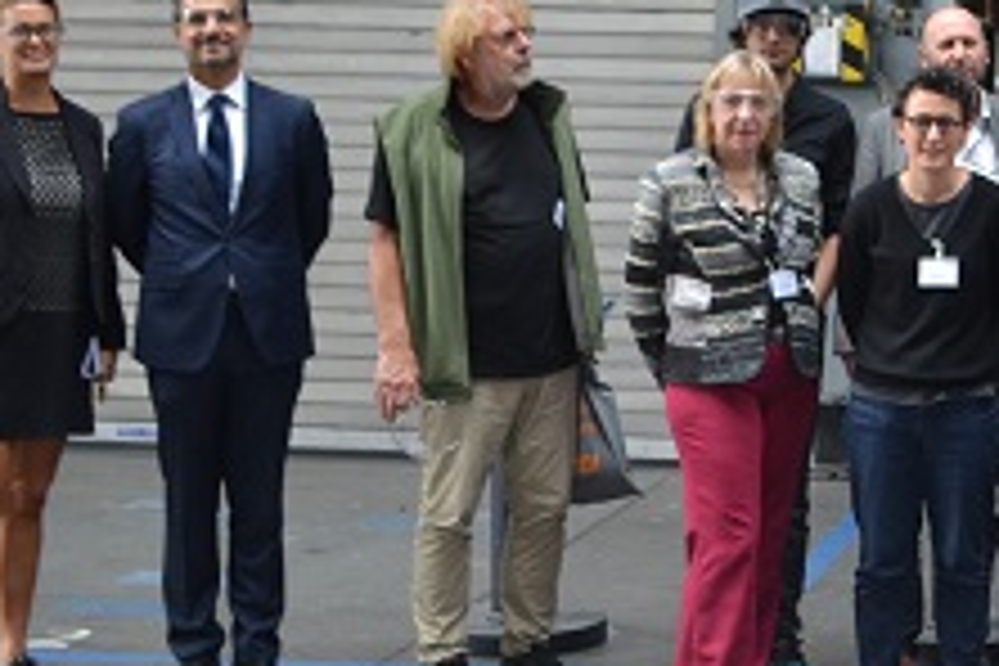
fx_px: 2442
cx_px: 1246
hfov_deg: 21.3
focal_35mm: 88
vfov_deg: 15.5
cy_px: 169
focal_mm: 20
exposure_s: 1/60
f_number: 4
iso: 400
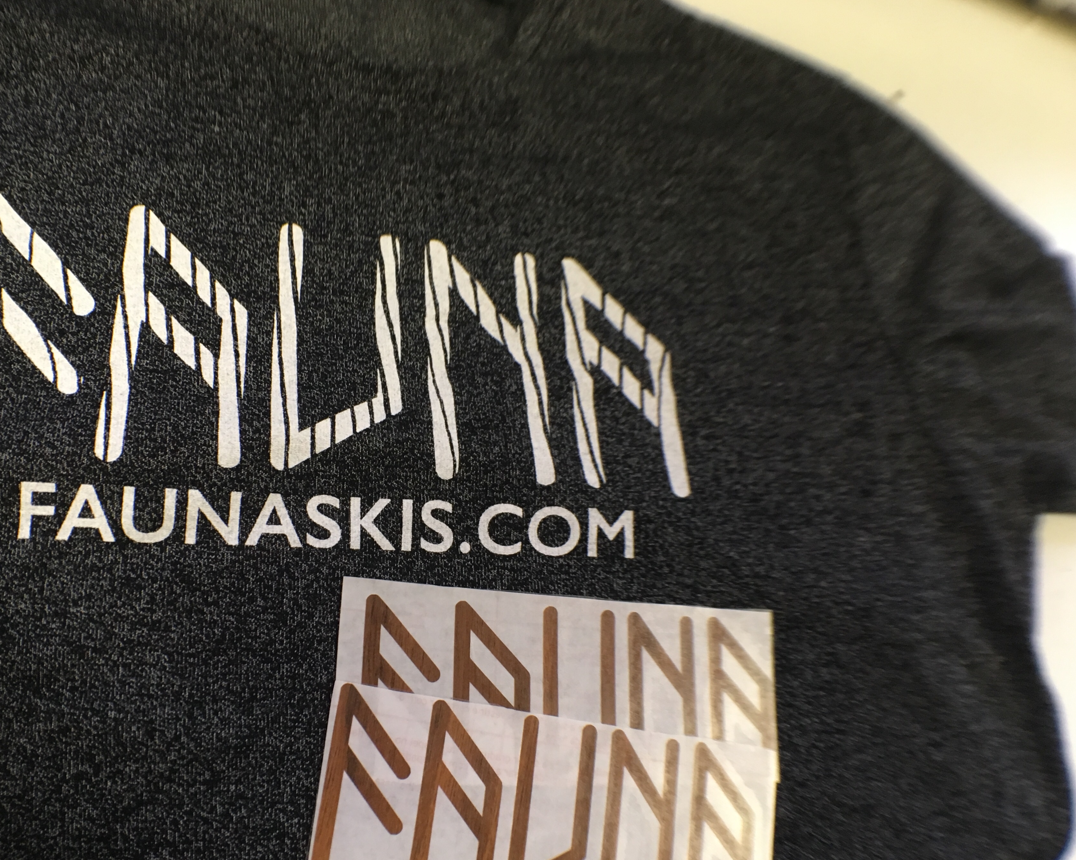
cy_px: 466
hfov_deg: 52.6
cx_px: 453
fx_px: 1083
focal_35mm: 34
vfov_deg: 43.3
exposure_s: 1/33
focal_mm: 4.15
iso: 125
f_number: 2.2
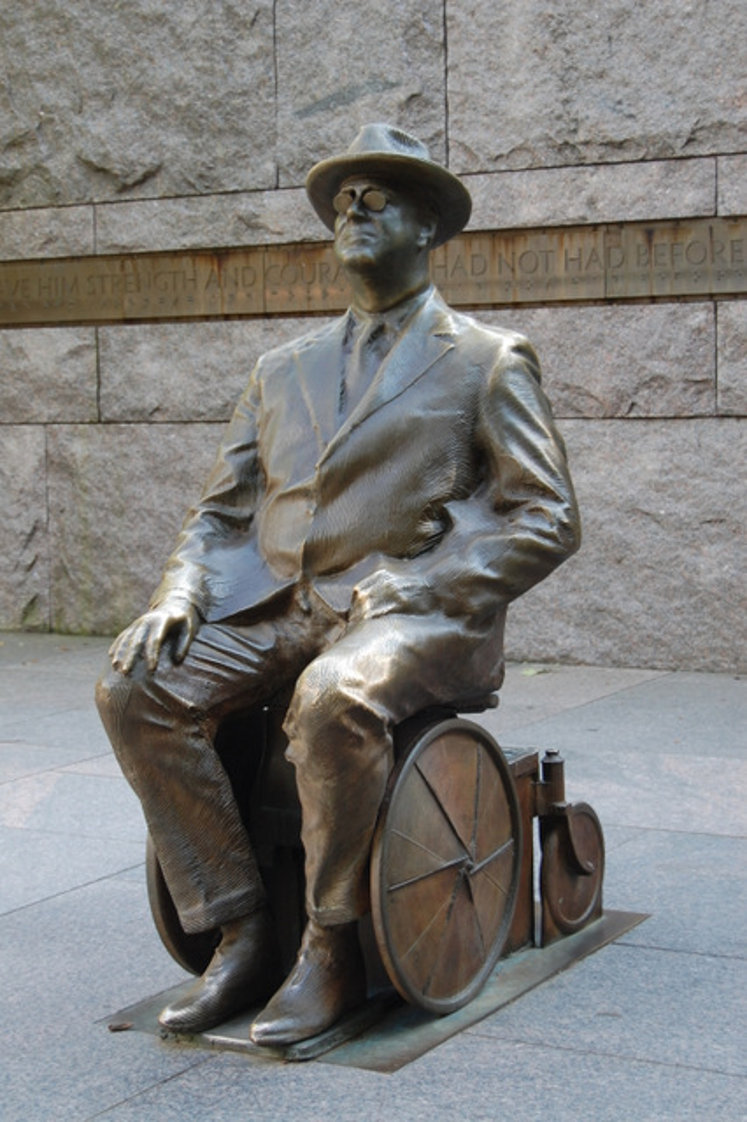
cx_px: 374
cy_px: 561
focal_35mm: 63
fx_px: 1963
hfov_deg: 21.5
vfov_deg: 31.9
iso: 400
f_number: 5.3
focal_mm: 42
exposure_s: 1/80
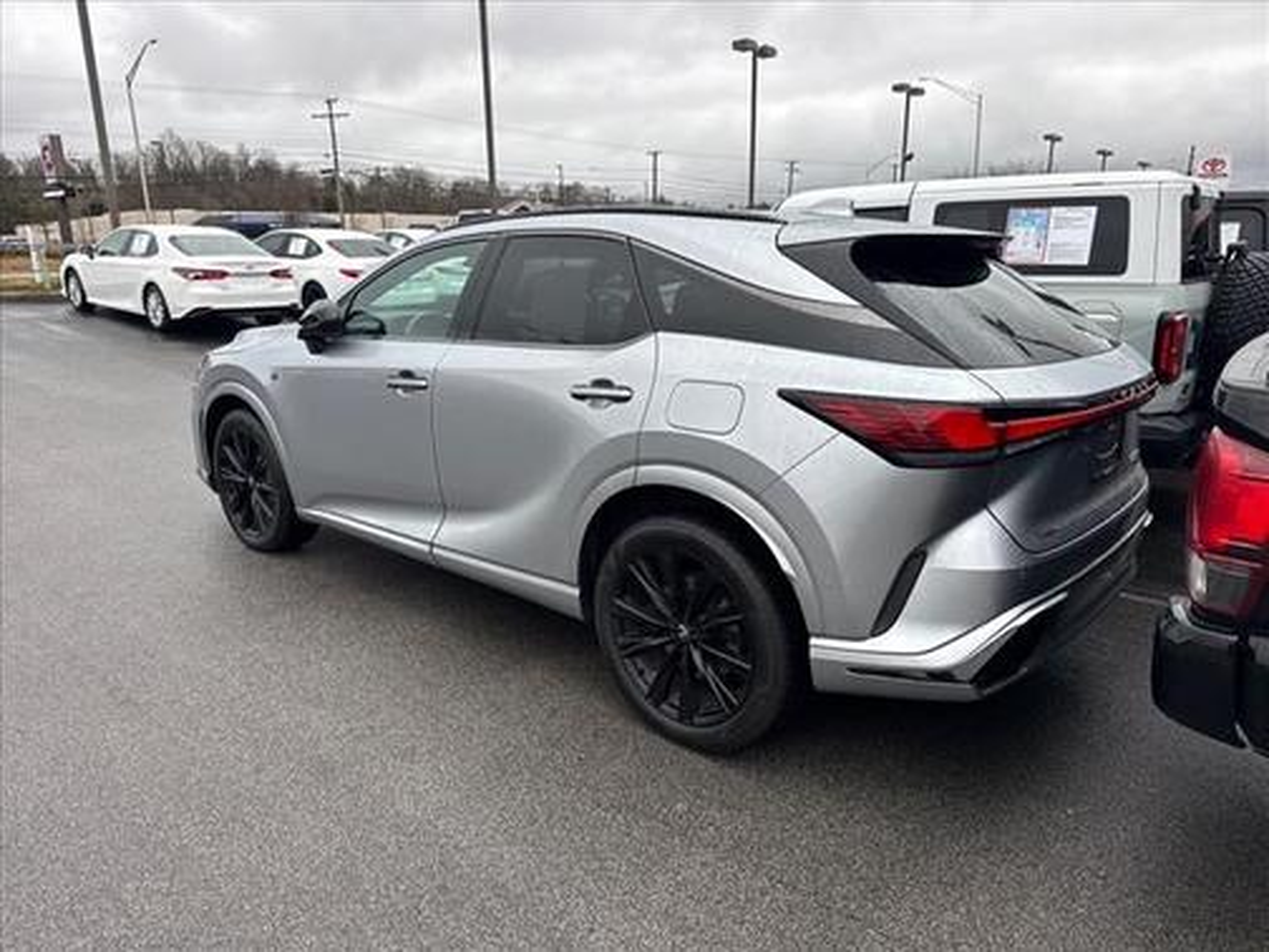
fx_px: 880
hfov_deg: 71.6
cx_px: 634
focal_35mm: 24
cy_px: 476
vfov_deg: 56.8
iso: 80
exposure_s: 1/685
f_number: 1.78
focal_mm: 6.76
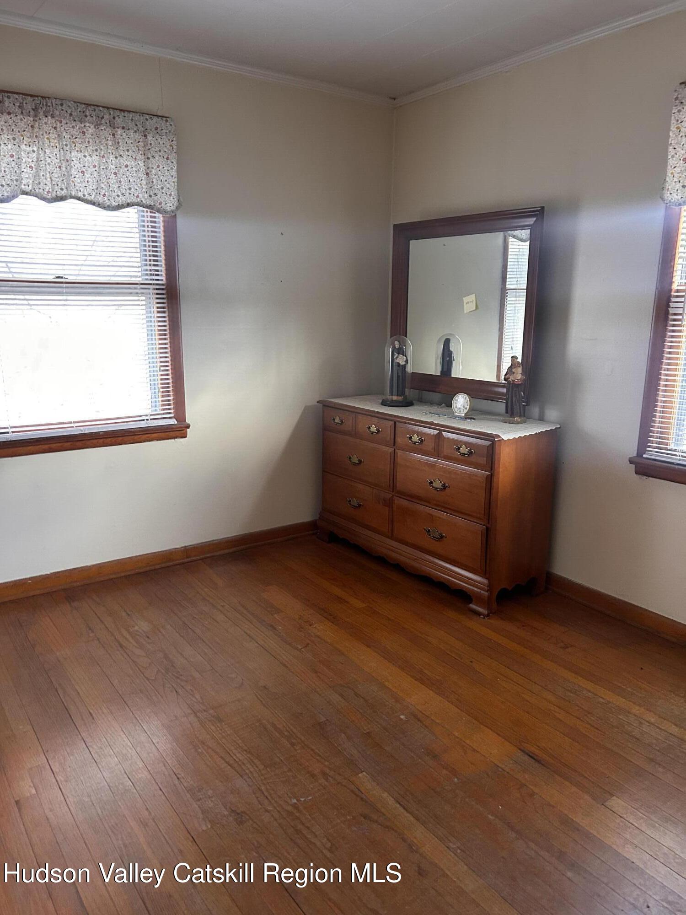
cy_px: 458
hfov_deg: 53.1
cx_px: 343
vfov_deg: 67.3
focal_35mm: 26
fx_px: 687
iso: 320
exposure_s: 1/60
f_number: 1.5
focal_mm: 5.7
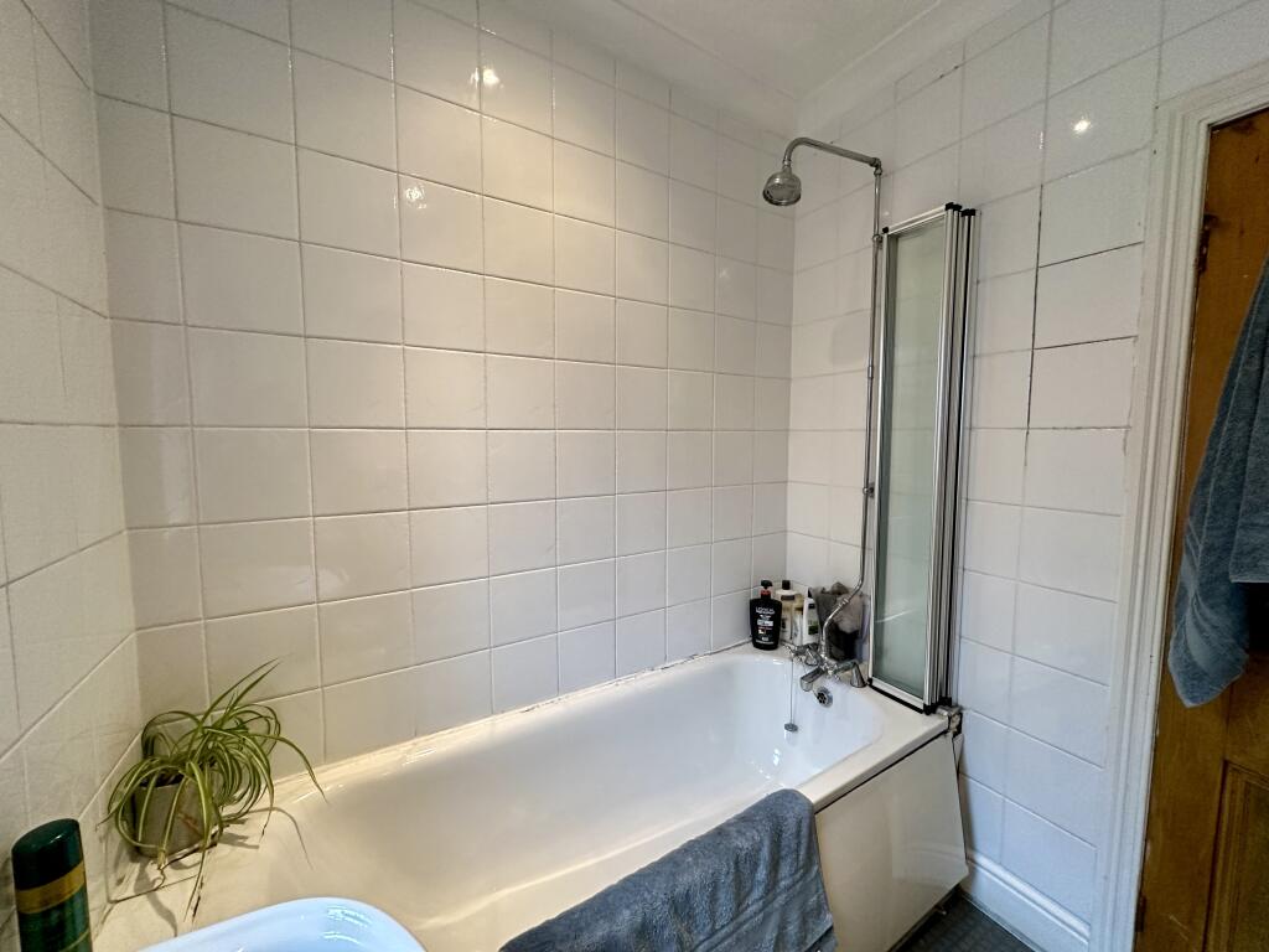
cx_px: 634
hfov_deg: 102.1
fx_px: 513
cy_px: 476
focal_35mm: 14
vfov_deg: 85.7
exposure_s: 1/100
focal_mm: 2.22
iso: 250
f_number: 2.2
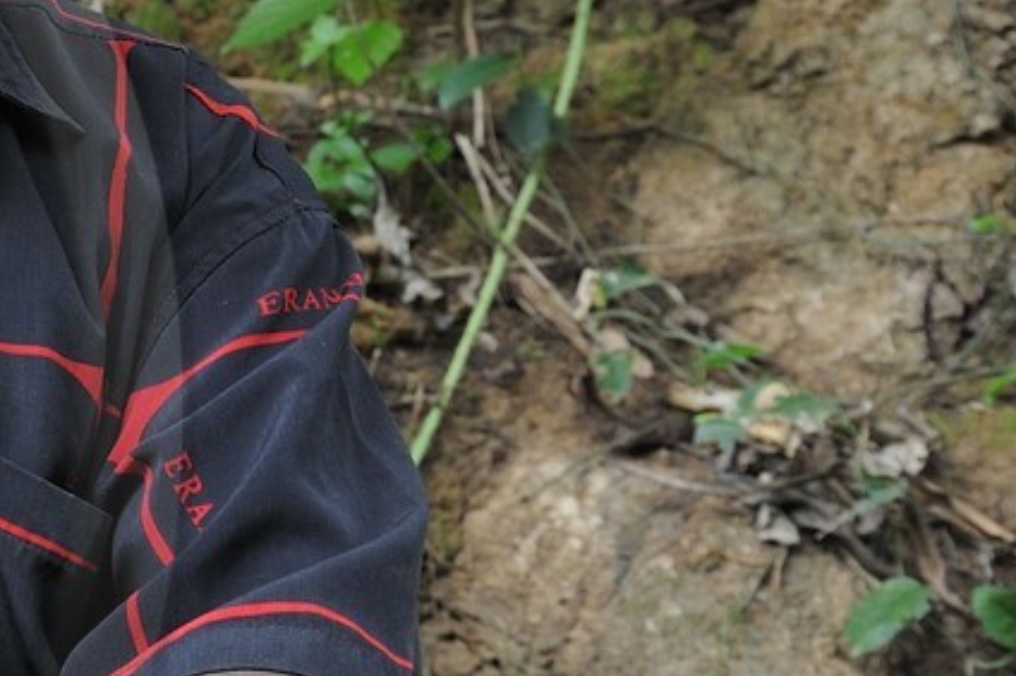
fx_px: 3835
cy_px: 412
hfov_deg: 13.5
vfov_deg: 10.1
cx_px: -808
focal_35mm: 136
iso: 800
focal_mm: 36
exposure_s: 1/60
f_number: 5.6
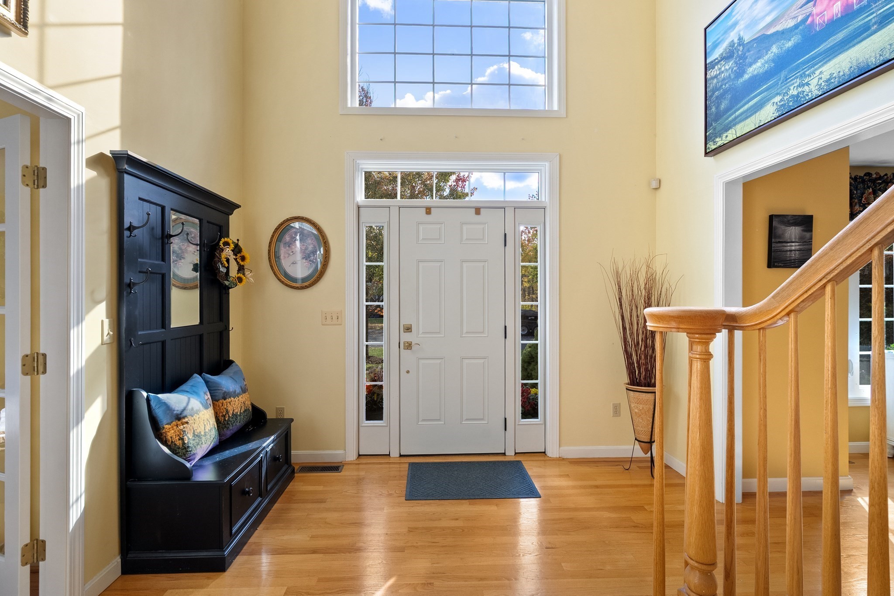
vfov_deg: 73.7
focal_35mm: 16
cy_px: 298
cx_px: 447
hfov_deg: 96.7
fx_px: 397
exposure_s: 1/8
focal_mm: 16
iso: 320
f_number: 8
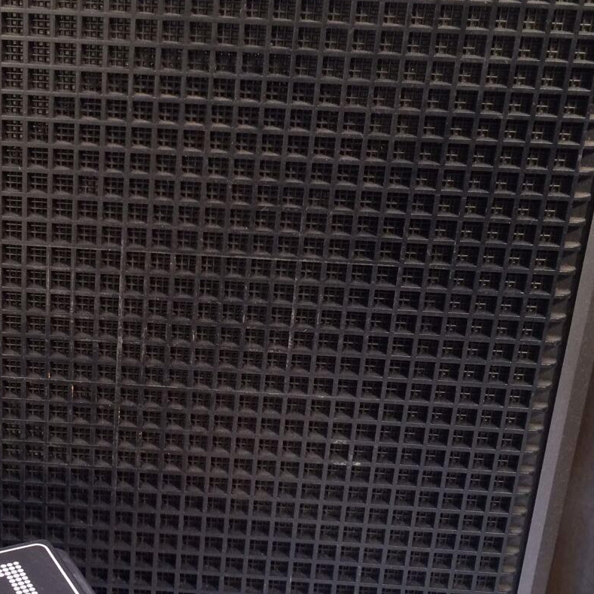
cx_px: 135
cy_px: 297
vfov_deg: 32.2
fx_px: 1029
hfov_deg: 31.5
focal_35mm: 53
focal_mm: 4.15
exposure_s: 1/33
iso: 100
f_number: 2.2
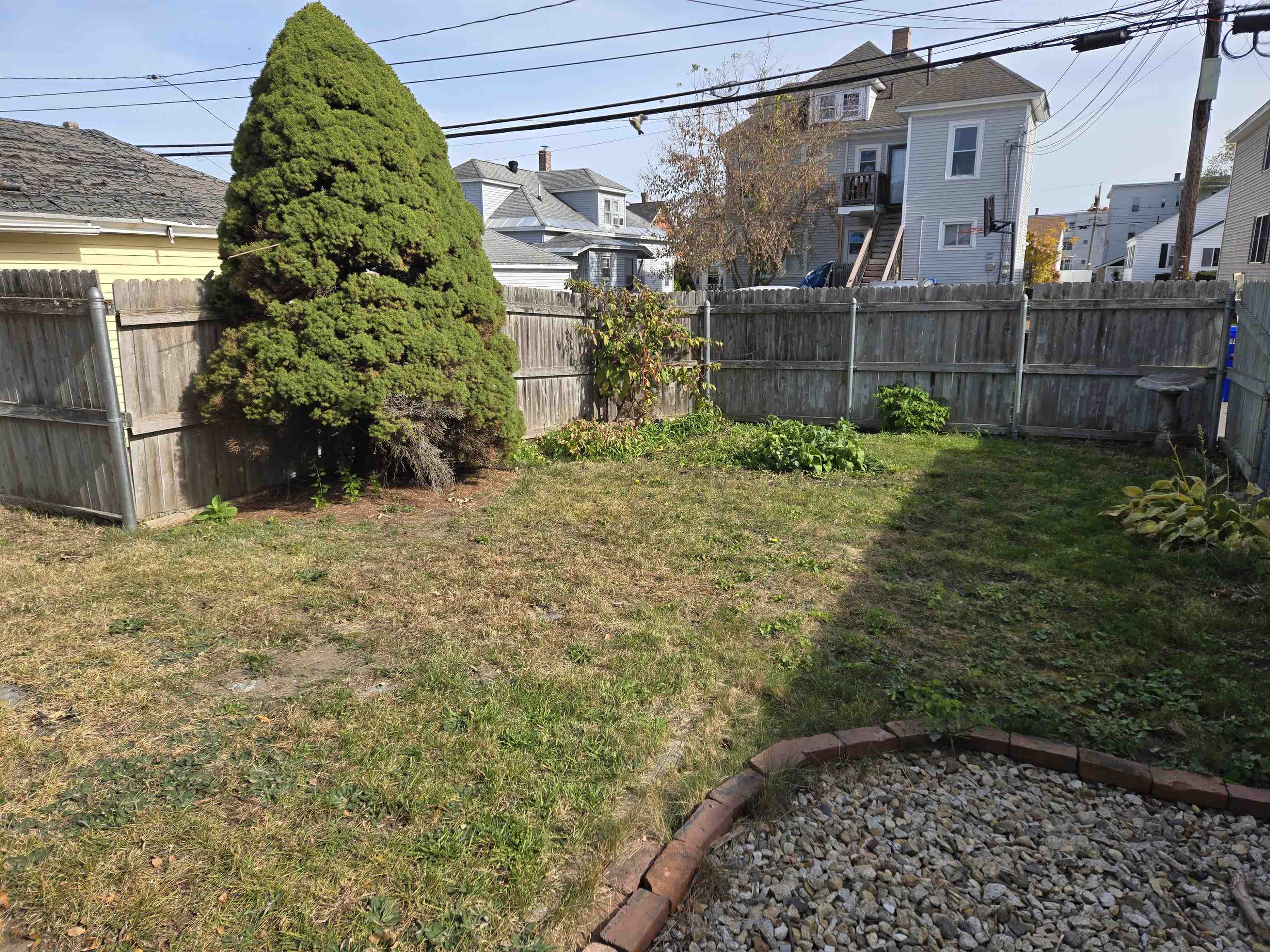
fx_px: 844
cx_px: 635
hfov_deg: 73.9
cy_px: 476
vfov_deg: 58.9
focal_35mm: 23
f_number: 1.8
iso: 25
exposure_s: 1/1176
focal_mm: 5.4
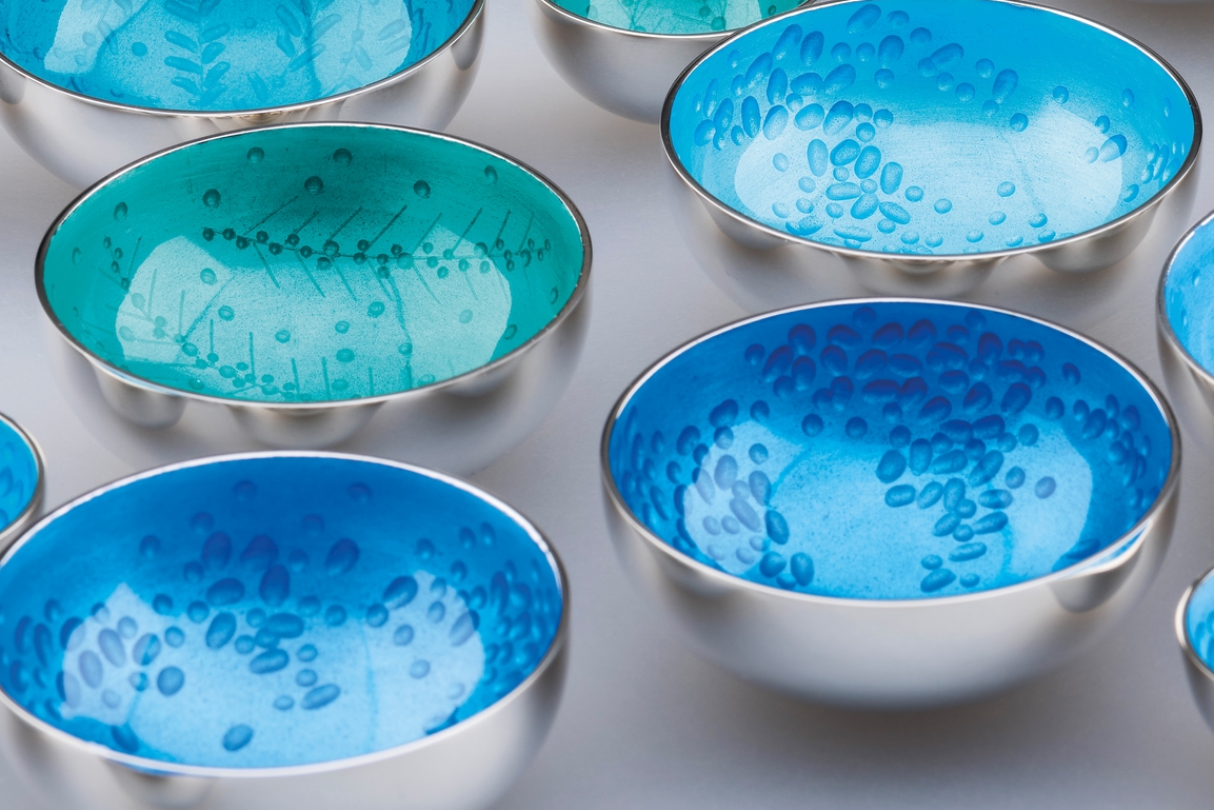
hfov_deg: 10.2
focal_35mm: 201
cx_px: 839
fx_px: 6779
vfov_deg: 6.8
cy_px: 70
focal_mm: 105
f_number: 22
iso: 100
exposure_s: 1/125
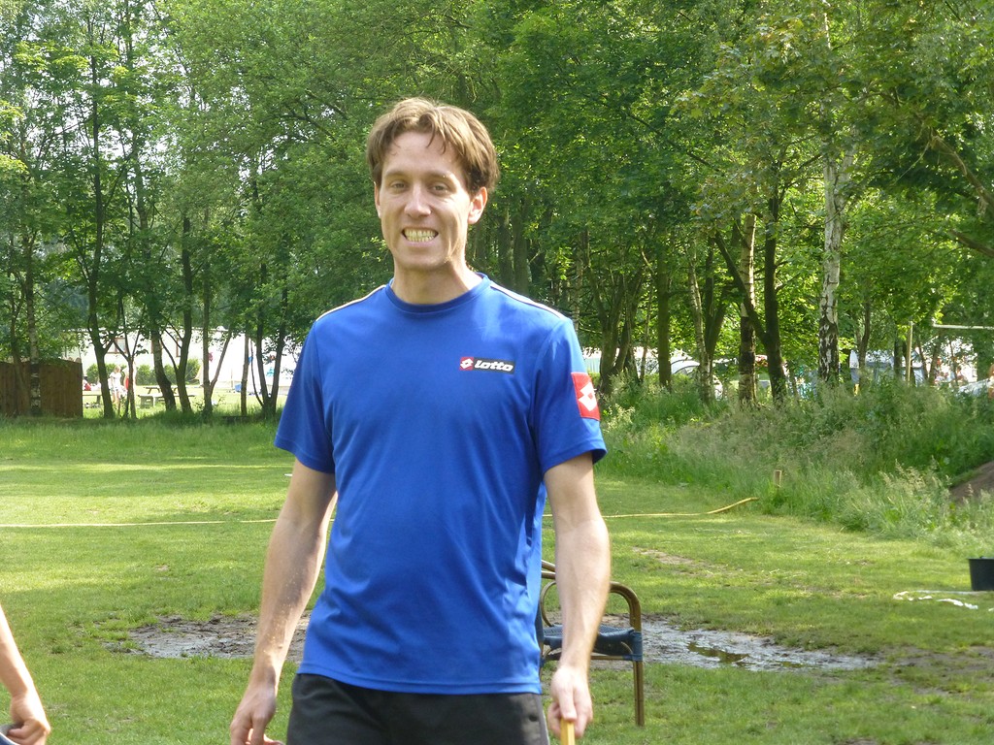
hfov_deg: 18.0
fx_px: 3130
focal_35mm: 109
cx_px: 497
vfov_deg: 13.6
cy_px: 372
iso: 320
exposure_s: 1/320
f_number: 5.3
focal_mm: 19.4
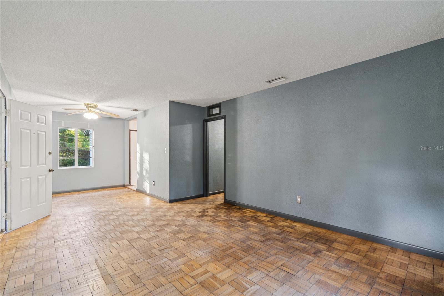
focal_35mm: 15
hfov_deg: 100.4
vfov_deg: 77.3
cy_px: 148
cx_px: 222
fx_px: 185
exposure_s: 1.6
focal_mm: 10
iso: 200
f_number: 8
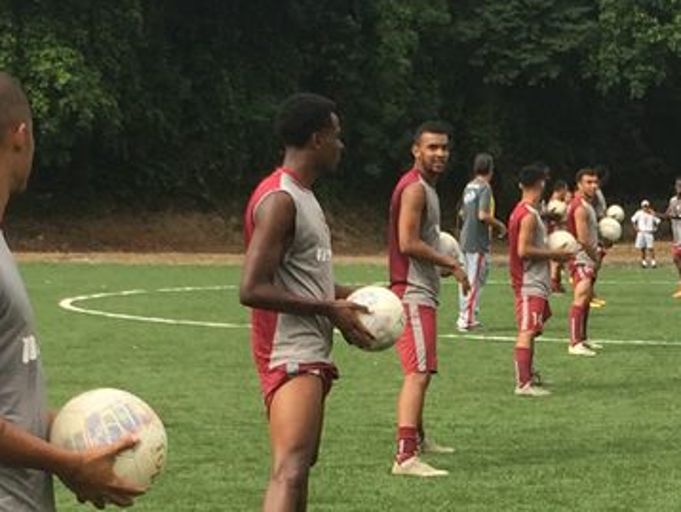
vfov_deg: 18.2
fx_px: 1595
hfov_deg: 23.5
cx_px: 613
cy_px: 329
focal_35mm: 81
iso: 32
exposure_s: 1/1053
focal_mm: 4.15
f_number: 2.2
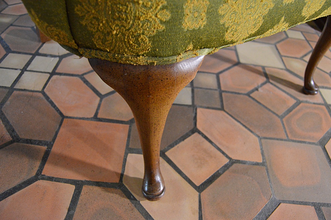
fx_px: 248
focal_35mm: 27
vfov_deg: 47.9
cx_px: 166
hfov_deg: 67.4
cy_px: 110
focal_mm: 18
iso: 2500
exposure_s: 1/60
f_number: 3.5
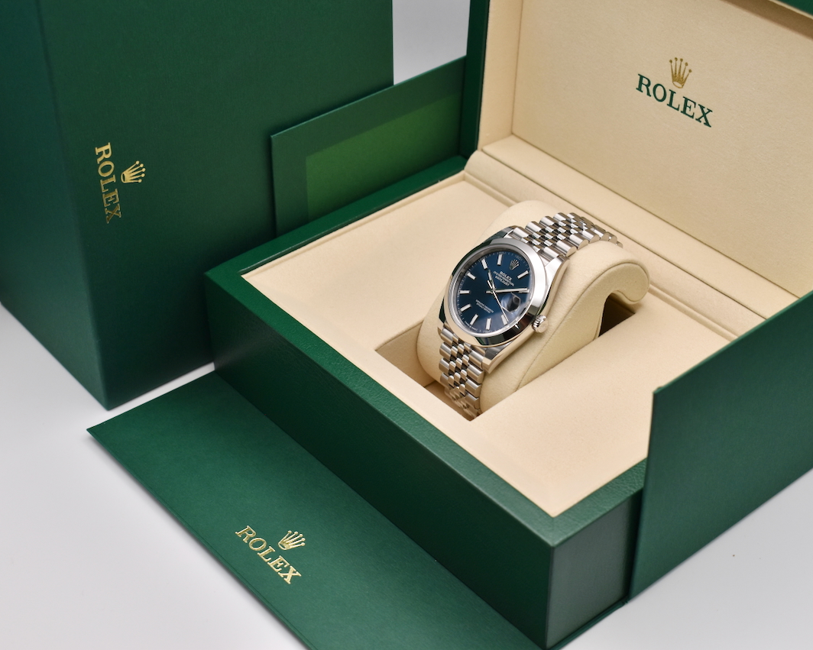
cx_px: 417
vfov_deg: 25.0
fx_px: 1468
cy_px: 325
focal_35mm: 61
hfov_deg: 31.0
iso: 400
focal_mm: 36
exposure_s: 1/125
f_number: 6.3
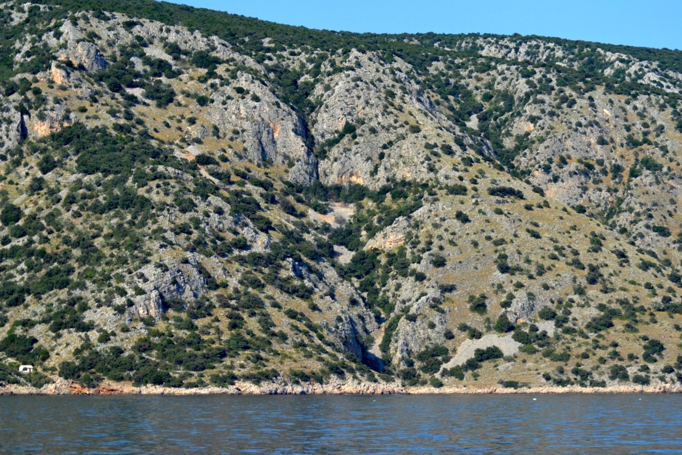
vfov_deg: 11.1
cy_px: 228
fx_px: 2330
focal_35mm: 123
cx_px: 341
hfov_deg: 16.6
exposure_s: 1/500
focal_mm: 82
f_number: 5.6
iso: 110
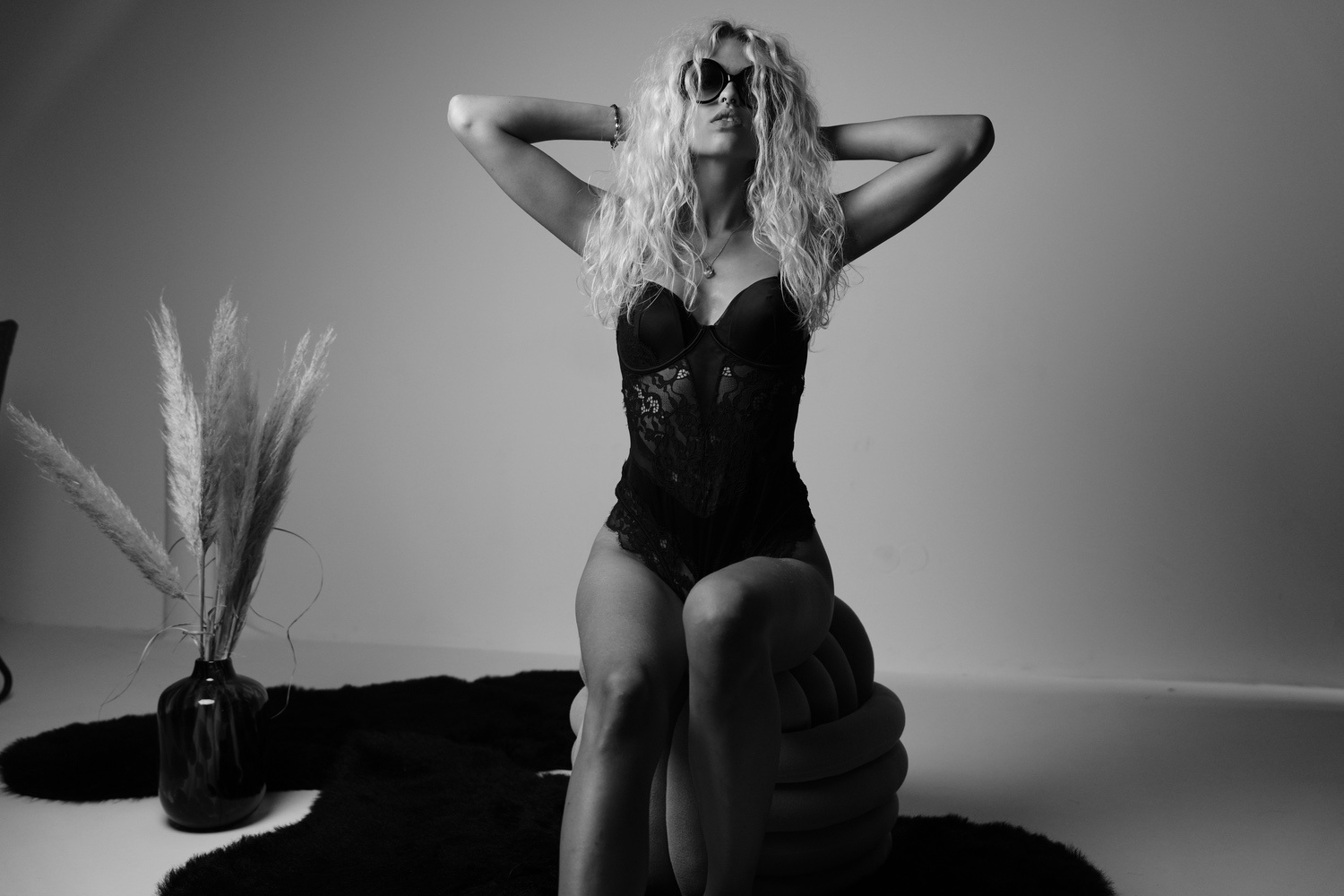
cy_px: 448
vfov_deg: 38.9
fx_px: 1269
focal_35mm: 34
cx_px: 672
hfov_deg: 55.8
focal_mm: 34
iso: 1250
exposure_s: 1/320
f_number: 2.8
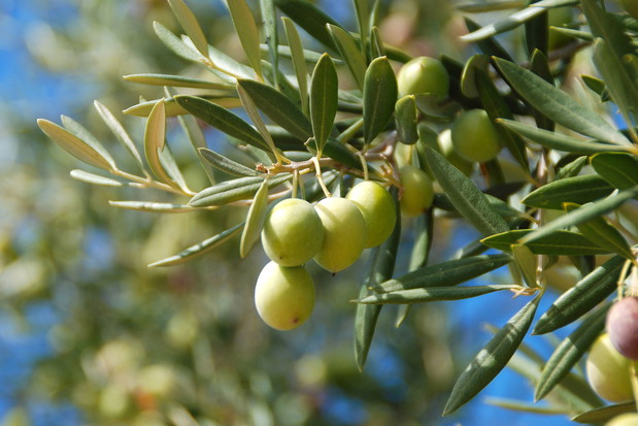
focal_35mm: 142
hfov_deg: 14.4
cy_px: 213
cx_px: 319
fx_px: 2526
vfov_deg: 9.6
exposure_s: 1/500
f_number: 5.6
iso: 200
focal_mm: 95
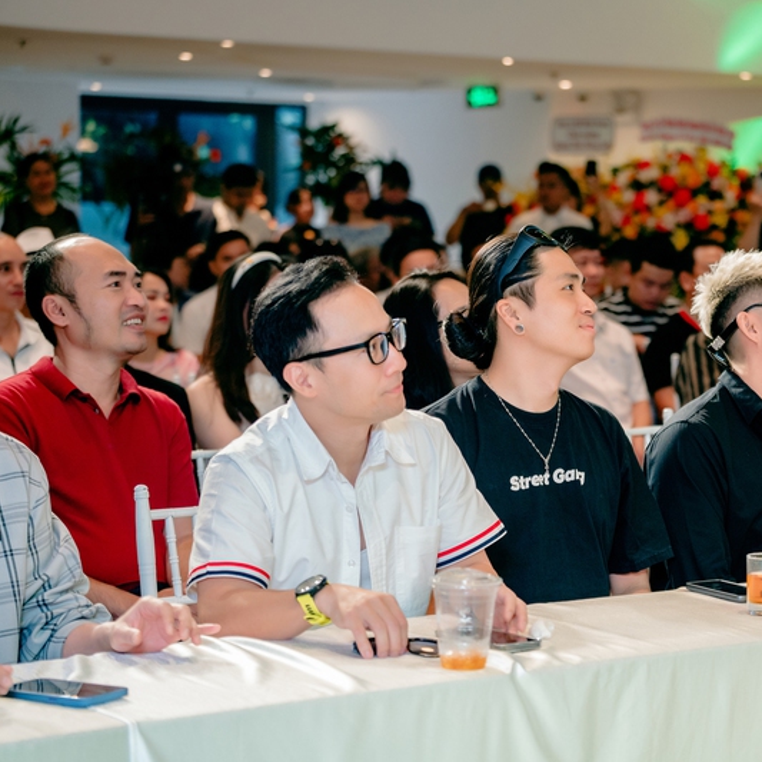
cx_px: 580
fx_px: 2391
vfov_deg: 18.1
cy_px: 355
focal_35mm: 96
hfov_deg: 18.0
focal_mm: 70
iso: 2000
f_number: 3.2
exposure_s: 1/200
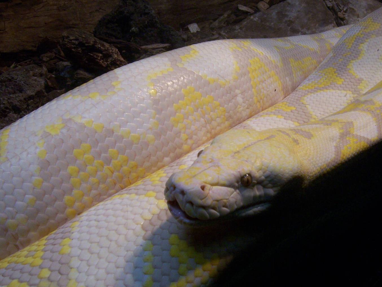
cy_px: 160
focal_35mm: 39
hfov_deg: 47.8
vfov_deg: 36.8
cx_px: 208
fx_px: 430
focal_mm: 5.5
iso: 140
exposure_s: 1/90
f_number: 3.4
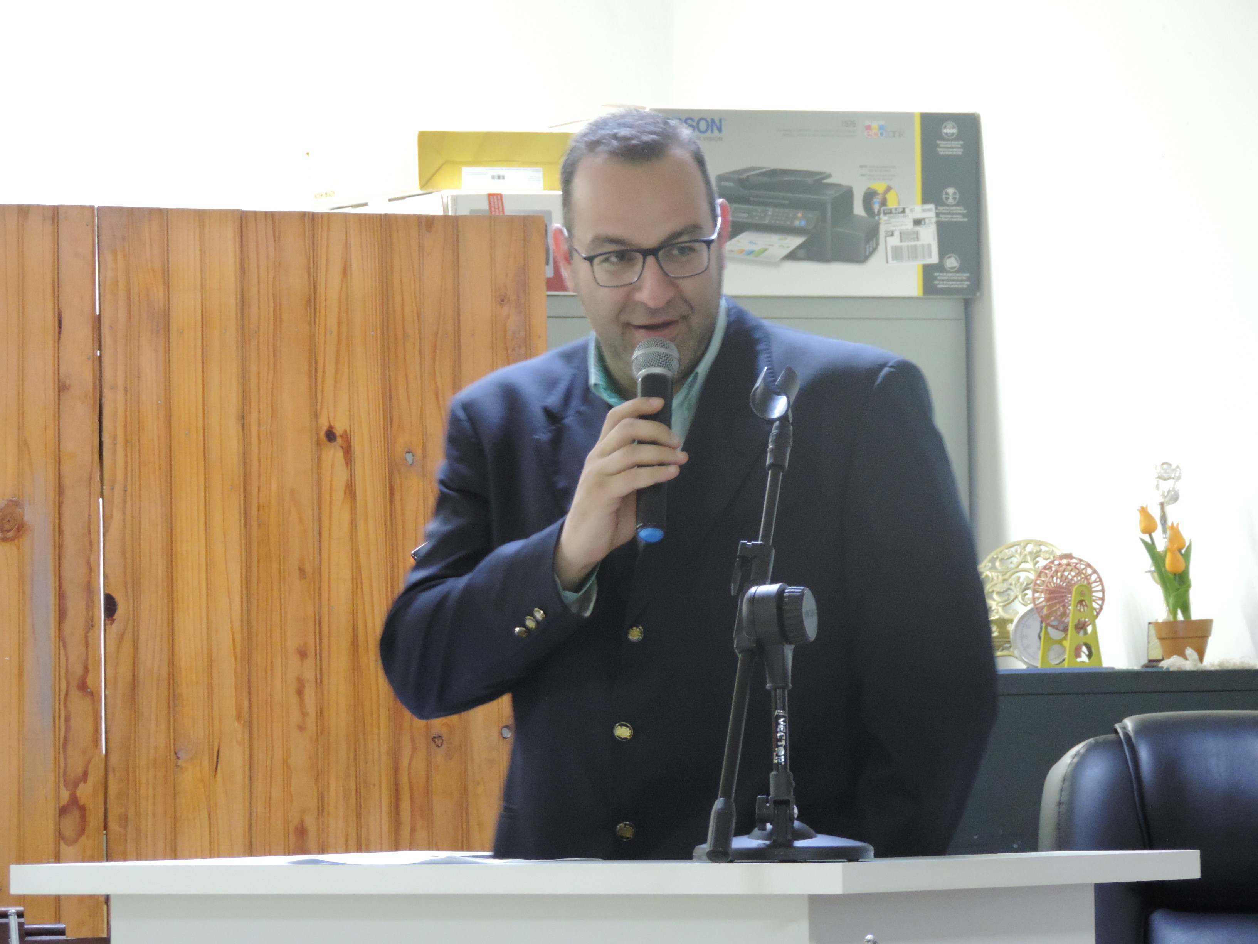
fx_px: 8177
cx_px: 629
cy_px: 472
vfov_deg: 6.6
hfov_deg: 8.8
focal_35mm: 225
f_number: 4.6
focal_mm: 40.1
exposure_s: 1/5
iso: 800
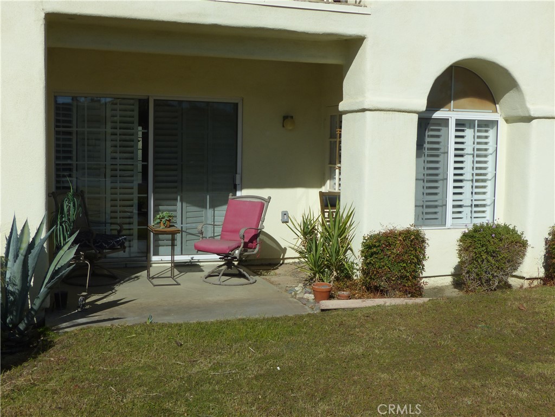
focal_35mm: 42
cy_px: 208
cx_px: 278
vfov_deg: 34.3
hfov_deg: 44.8
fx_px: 673
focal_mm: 7.6
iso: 100
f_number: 4
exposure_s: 1/800
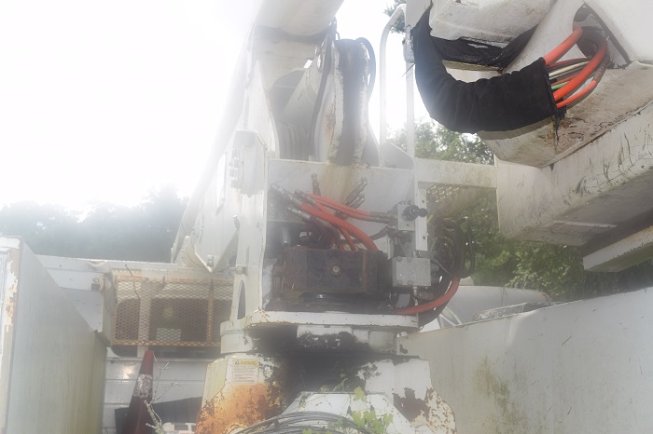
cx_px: 326
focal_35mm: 40
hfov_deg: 47.9
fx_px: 734
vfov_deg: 33.0
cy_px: 217
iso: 100
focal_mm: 27
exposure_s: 1/200
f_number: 10
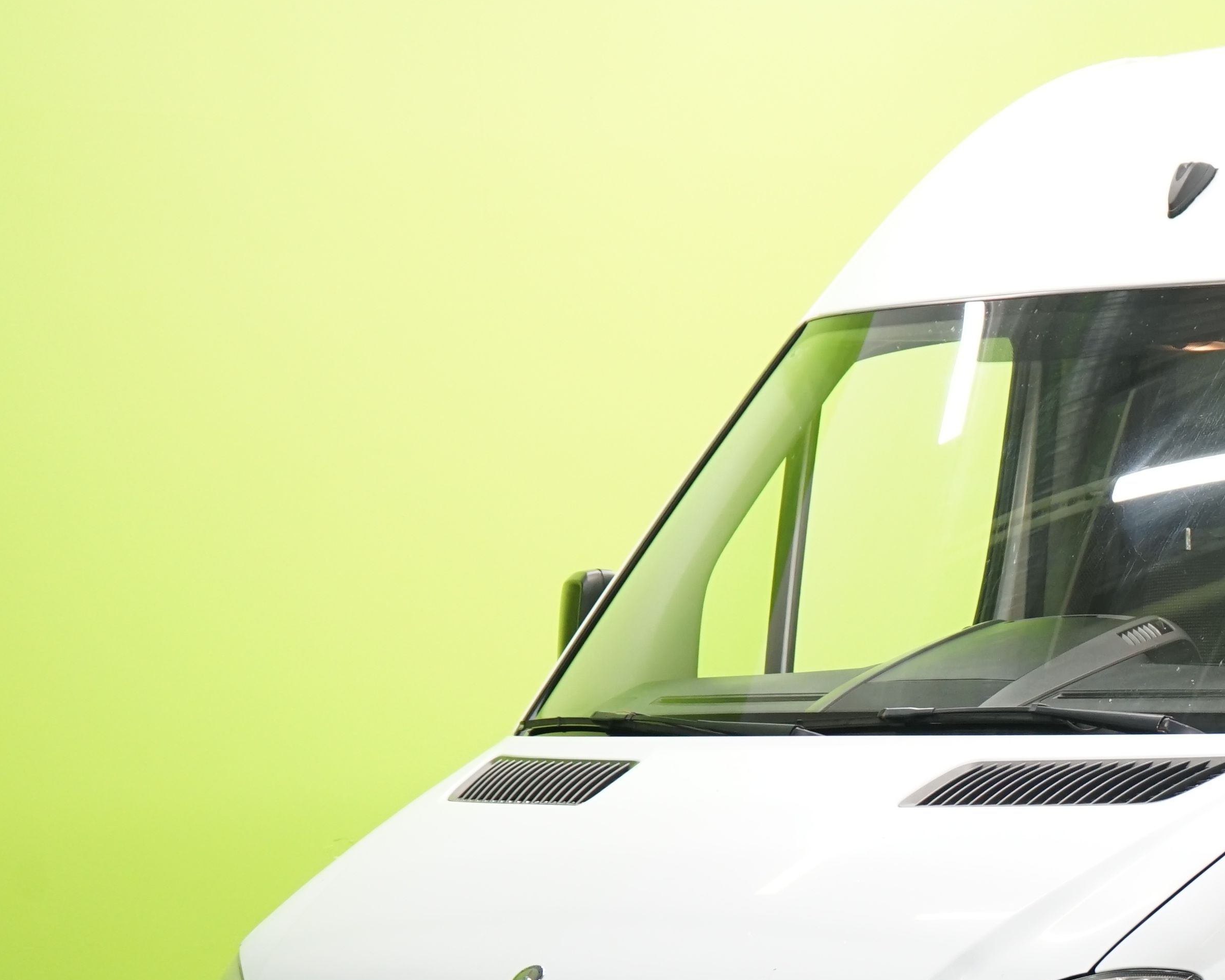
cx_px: 1546
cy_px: 880
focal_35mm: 147
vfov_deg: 10.5
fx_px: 5330
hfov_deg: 12.7
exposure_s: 1/30
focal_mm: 62
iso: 800
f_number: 5.6
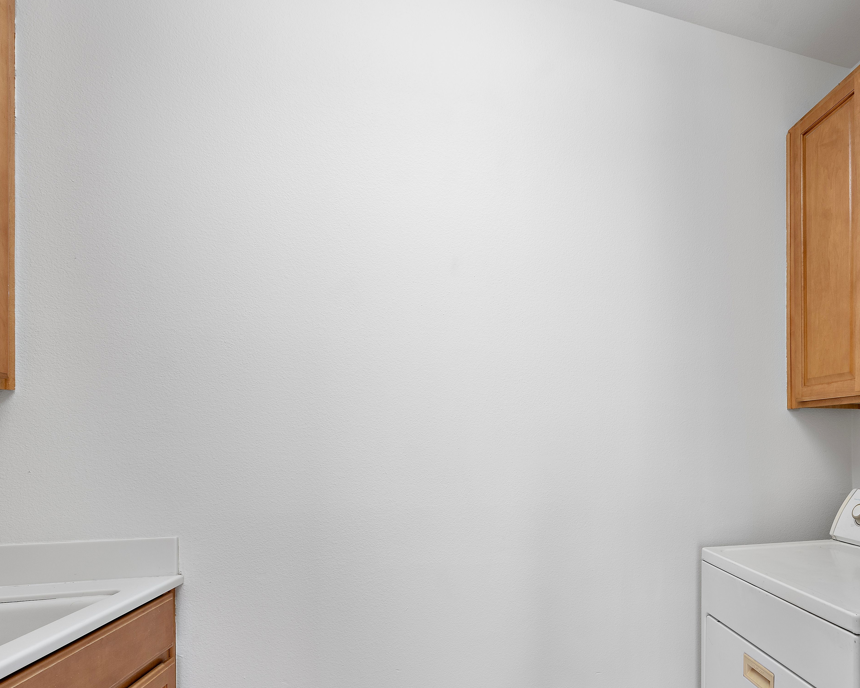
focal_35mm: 21
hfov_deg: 71.8
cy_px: 432
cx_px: 654
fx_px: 535
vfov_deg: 64.5
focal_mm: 12
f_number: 8
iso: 320
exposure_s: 1/2.5
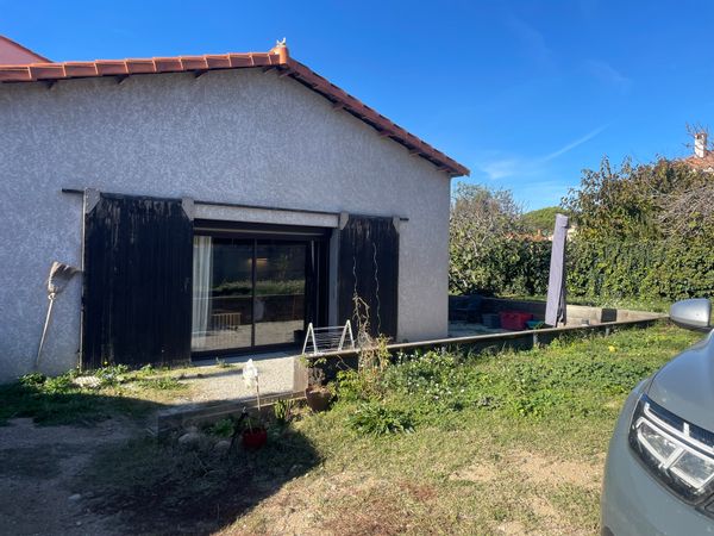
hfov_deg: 67.3
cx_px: 357
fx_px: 536
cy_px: 268
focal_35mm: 26
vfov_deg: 53.1
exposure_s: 1/1715
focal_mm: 4.2
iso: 32
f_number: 1.6
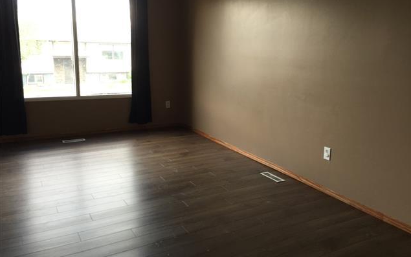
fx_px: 347
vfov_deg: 40.5
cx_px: 205
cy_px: 112
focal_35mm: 31
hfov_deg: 61.2
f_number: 2.2
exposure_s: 1/60
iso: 40
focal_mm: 4.15
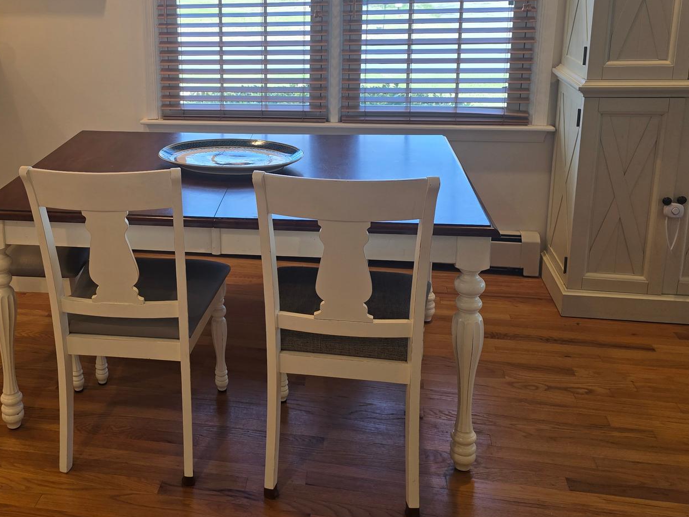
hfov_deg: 47.5
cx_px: 190
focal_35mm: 38
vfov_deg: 37.2
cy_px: 157
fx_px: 756
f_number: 1.7
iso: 40
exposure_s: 1/120
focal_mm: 6.3
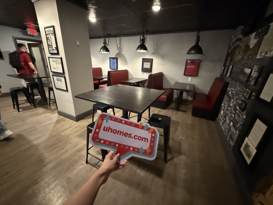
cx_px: 136
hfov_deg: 102.1
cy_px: 102
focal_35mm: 14
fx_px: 110
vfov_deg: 85.7
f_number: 2.2
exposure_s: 1/30
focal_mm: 2.22
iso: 1600
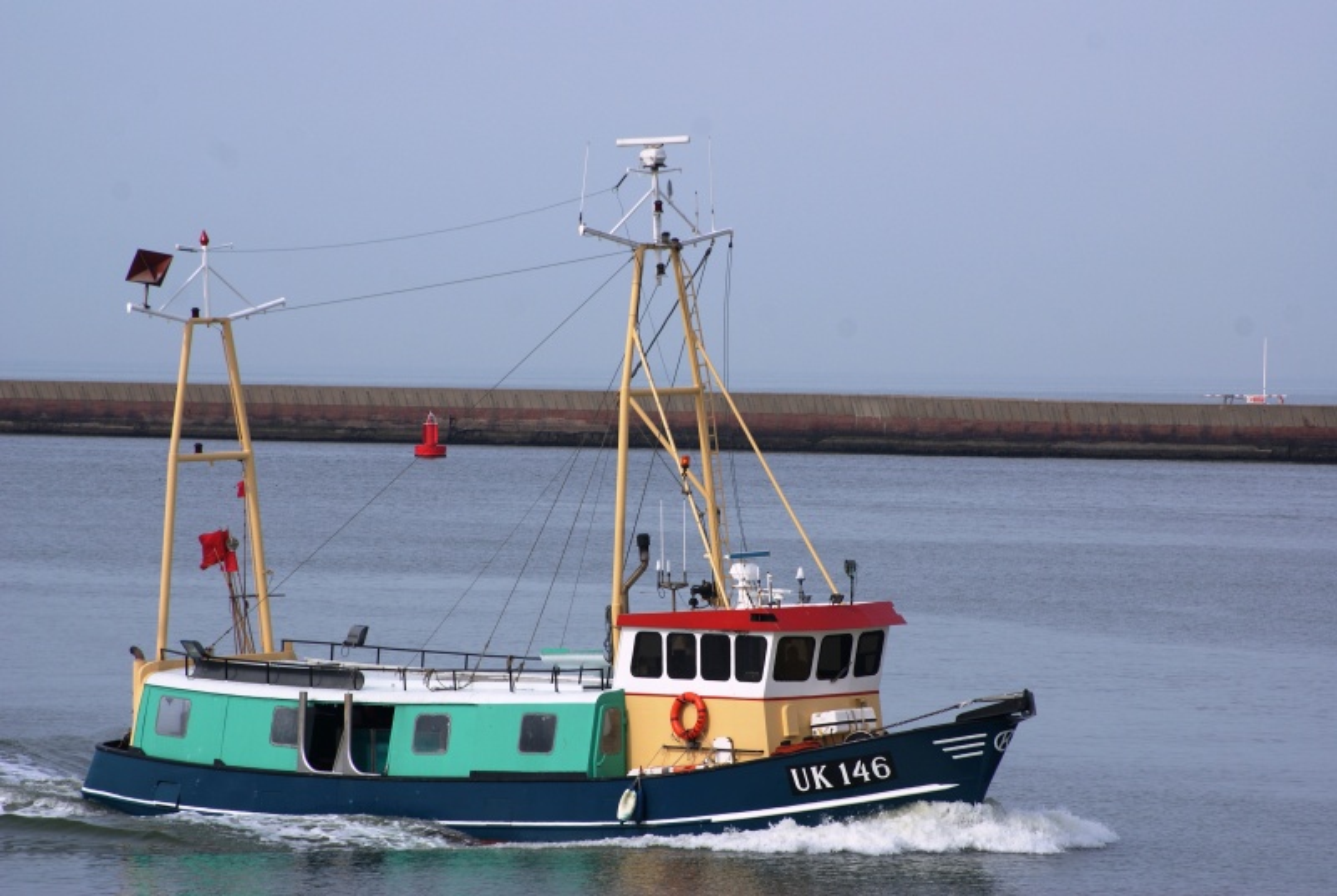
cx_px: 668
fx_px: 8368
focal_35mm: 225
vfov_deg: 6.1
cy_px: 448
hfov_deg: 9.1
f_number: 10
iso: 100
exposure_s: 1/320
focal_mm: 150
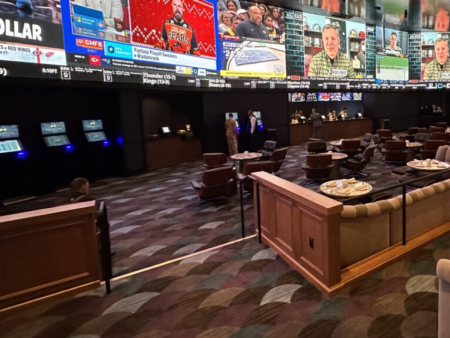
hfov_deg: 73.7
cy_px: 127
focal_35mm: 22
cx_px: 306
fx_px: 286
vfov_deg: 60.3
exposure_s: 1/60
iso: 800
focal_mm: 2.22
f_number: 2.2
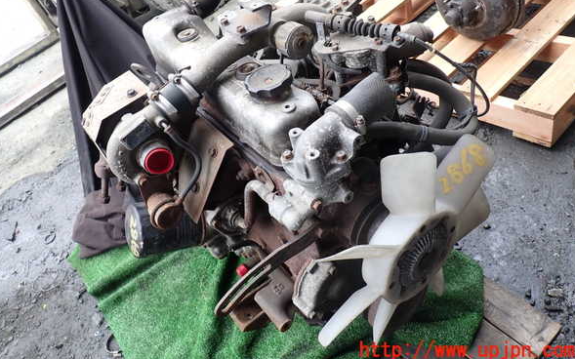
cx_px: 287
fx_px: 423
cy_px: 143
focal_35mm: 27
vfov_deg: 45.8
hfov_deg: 68.4
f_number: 2.8
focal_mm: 4.5
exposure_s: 1/125
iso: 100
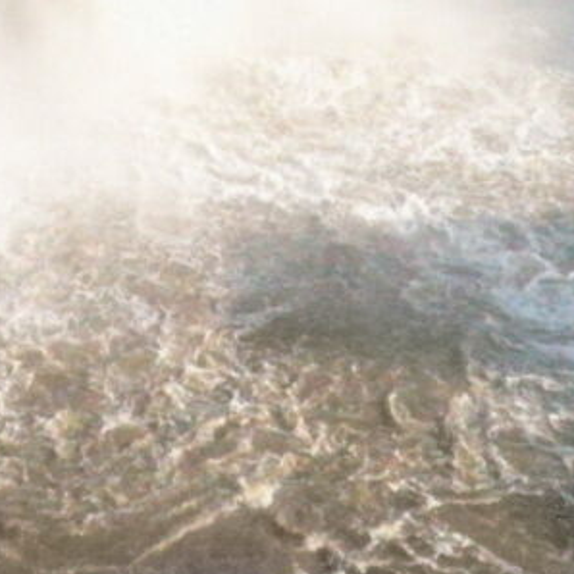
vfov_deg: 21.2
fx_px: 1445
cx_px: 137
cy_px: -83
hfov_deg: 22.2
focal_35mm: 77
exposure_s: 1/2000
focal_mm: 4.65
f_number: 7.8
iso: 1600
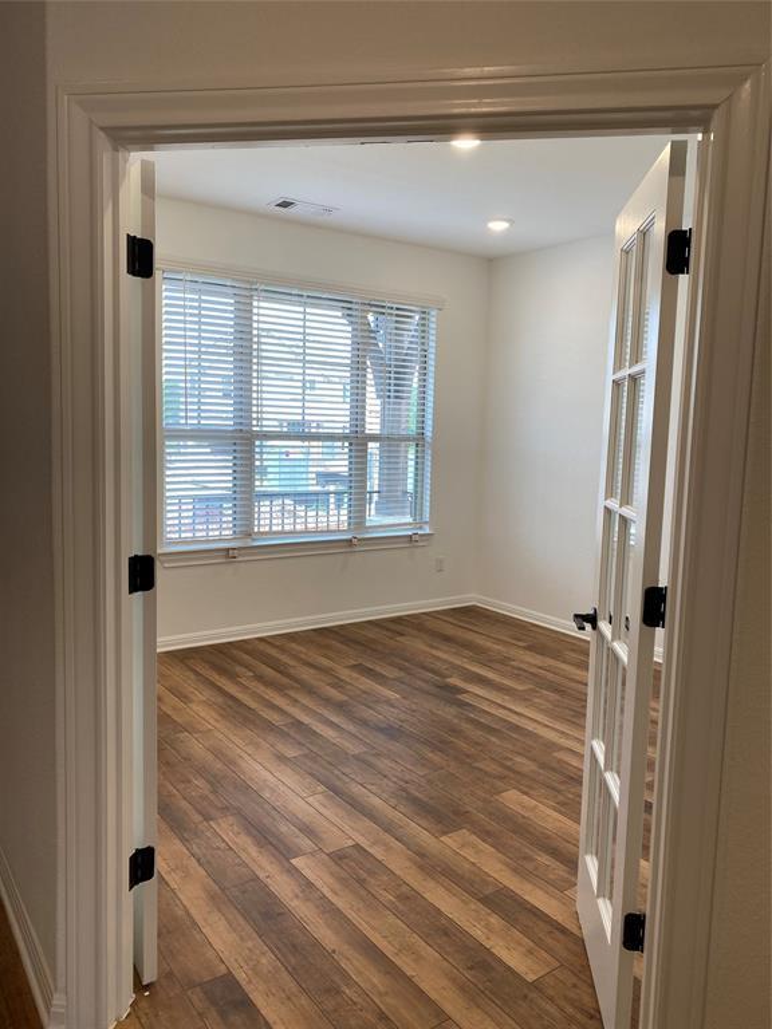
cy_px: 514
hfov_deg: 53.1
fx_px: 773
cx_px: 386
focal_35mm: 26
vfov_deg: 67.3
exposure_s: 1/120
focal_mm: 4.25
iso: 64
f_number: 1.8
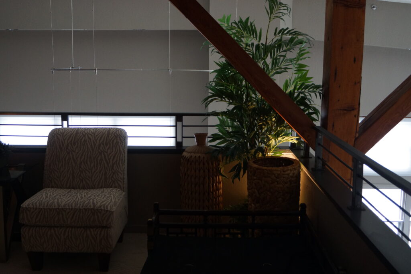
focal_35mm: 42
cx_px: 206
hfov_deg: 46.4
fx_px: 480
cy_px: 137
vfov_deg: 31.9
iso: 640
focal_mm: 28
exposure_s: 1/60
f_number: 4.5
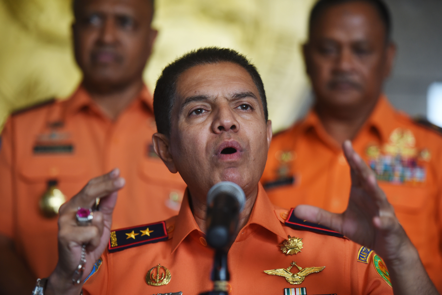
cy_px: 148
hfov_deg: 12.1
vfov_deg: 8.1
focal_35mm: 170
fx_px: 2088
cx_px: 221
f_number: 2.8
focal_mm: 170
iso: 1600
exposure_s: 1/200
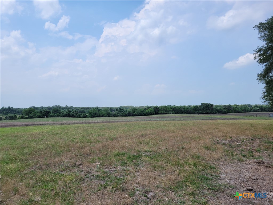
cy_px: 102
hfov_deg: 67.3
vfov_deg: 53.1
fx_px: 205
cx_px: 136
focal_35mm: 26
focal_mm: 5.4
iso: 40
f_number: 1.8
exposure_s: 1/3618
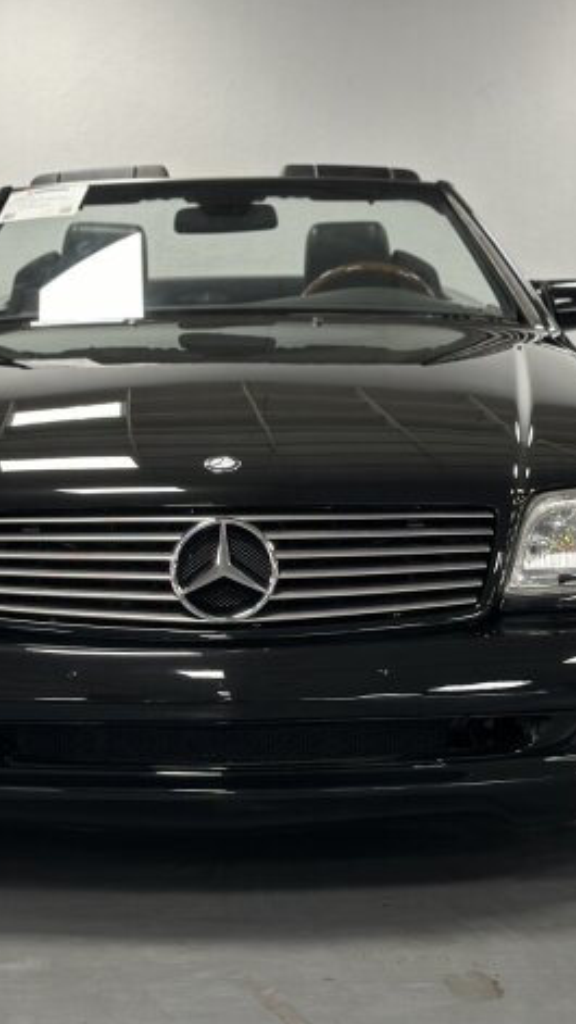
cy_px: 509
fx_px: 1927
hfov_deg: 17.0
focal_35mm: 71
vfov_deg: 29.7
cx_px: 243
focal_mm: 6.86
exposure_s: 1/60
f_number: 1.78
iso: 160
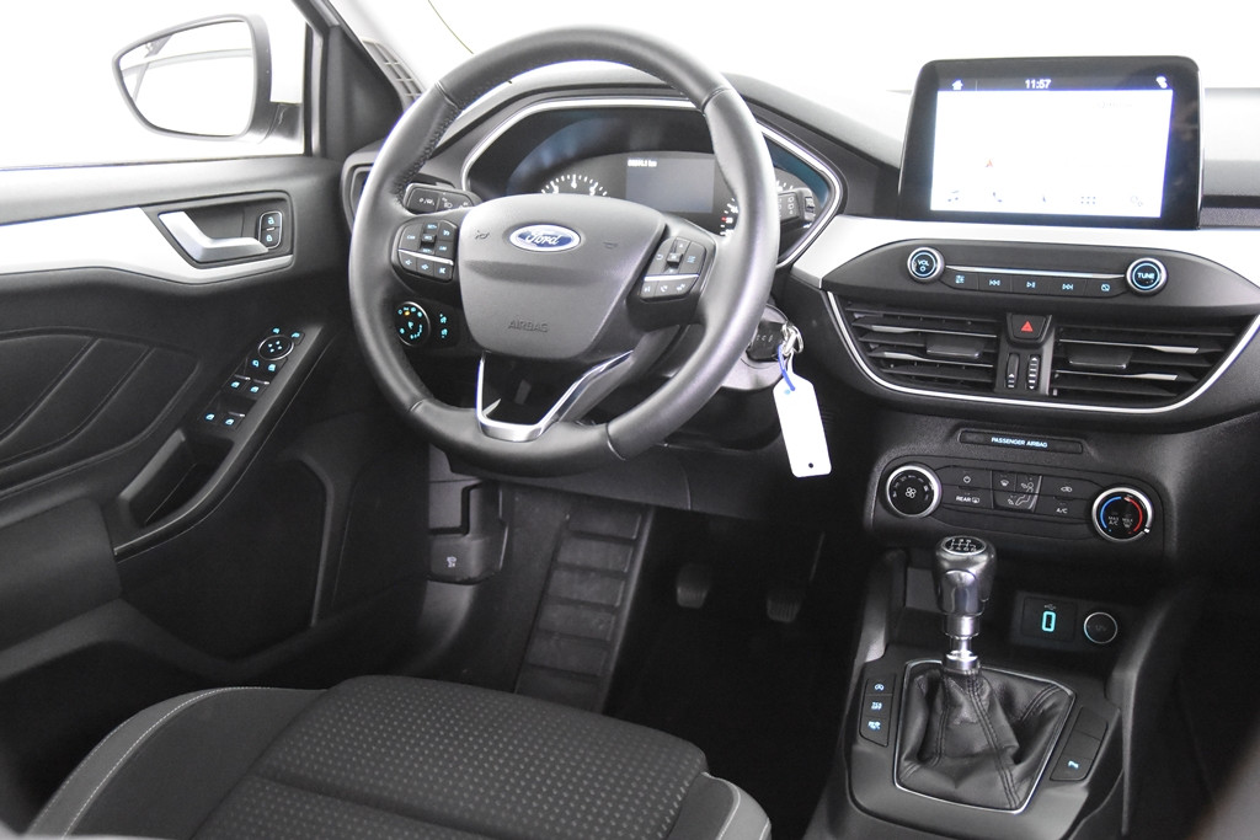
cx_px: 630
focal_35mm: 36
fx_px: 1260
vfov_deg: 36.9
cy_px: 420
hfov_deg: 53.1
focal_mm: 24
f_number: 3
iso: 9000
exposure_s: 1/40
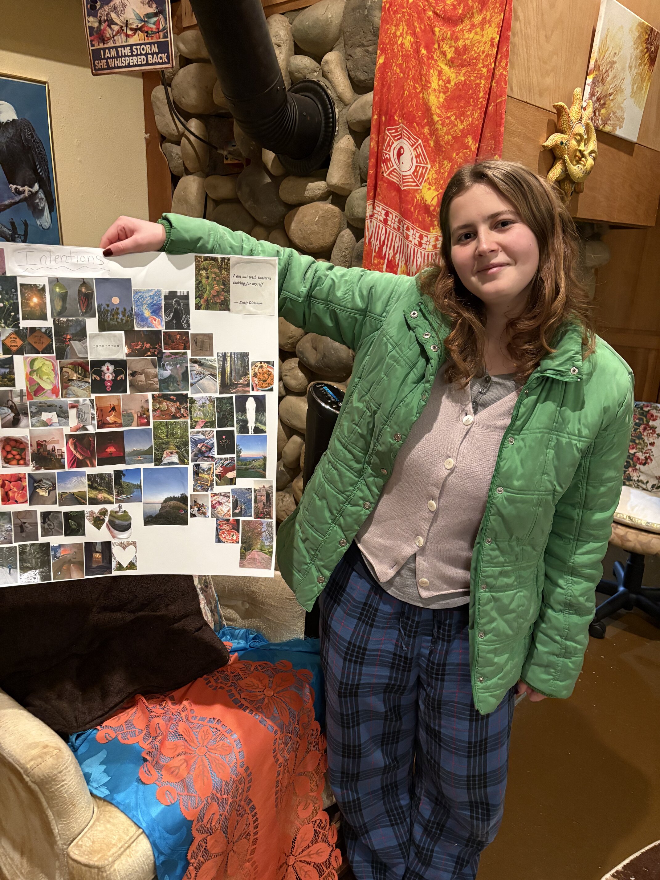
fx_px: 661
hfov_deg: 53.1
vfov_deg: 67.3
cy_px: 440
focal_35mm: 26
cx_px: 330
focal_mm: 5.96
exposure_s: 1/30
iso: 640
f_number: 1.6
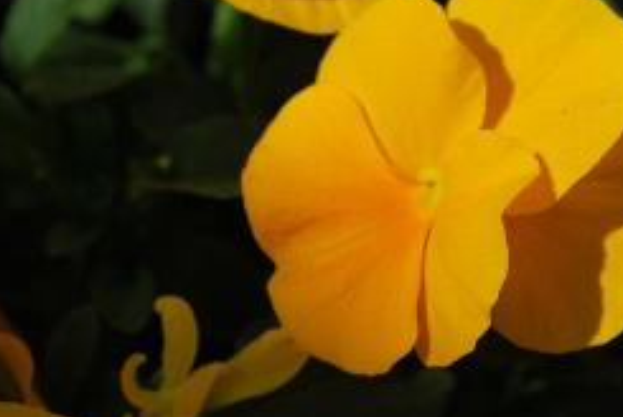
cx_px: 458
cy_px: 183
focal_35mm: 135
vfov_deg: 10.2
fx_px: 2336
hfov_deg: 15.1
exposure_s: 1/800
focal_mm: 55
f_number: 8
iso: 100
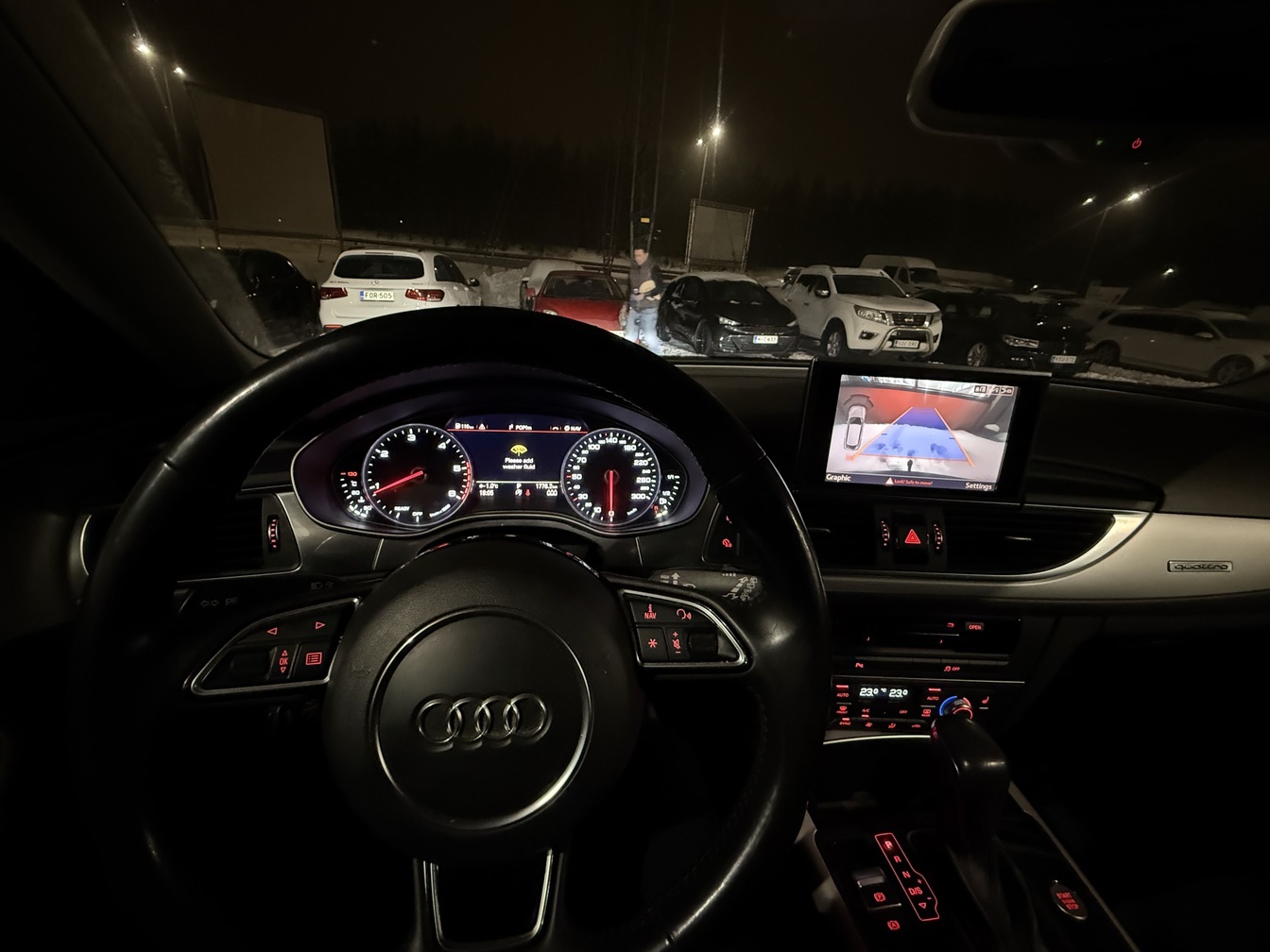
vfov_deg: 81.7
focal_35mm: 15
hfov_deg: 98.2
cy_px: 484
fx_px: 550
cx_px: 620
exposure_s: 1/25
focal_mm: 2.22
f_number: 2.2
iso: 1250
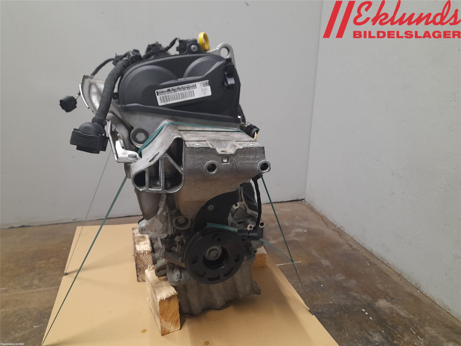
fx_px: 333
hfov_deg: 69.4
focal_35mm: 25
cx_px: 230
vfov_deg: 54.9
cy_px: 173
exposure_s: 1/50
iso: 320
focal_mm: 4.6
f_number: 2
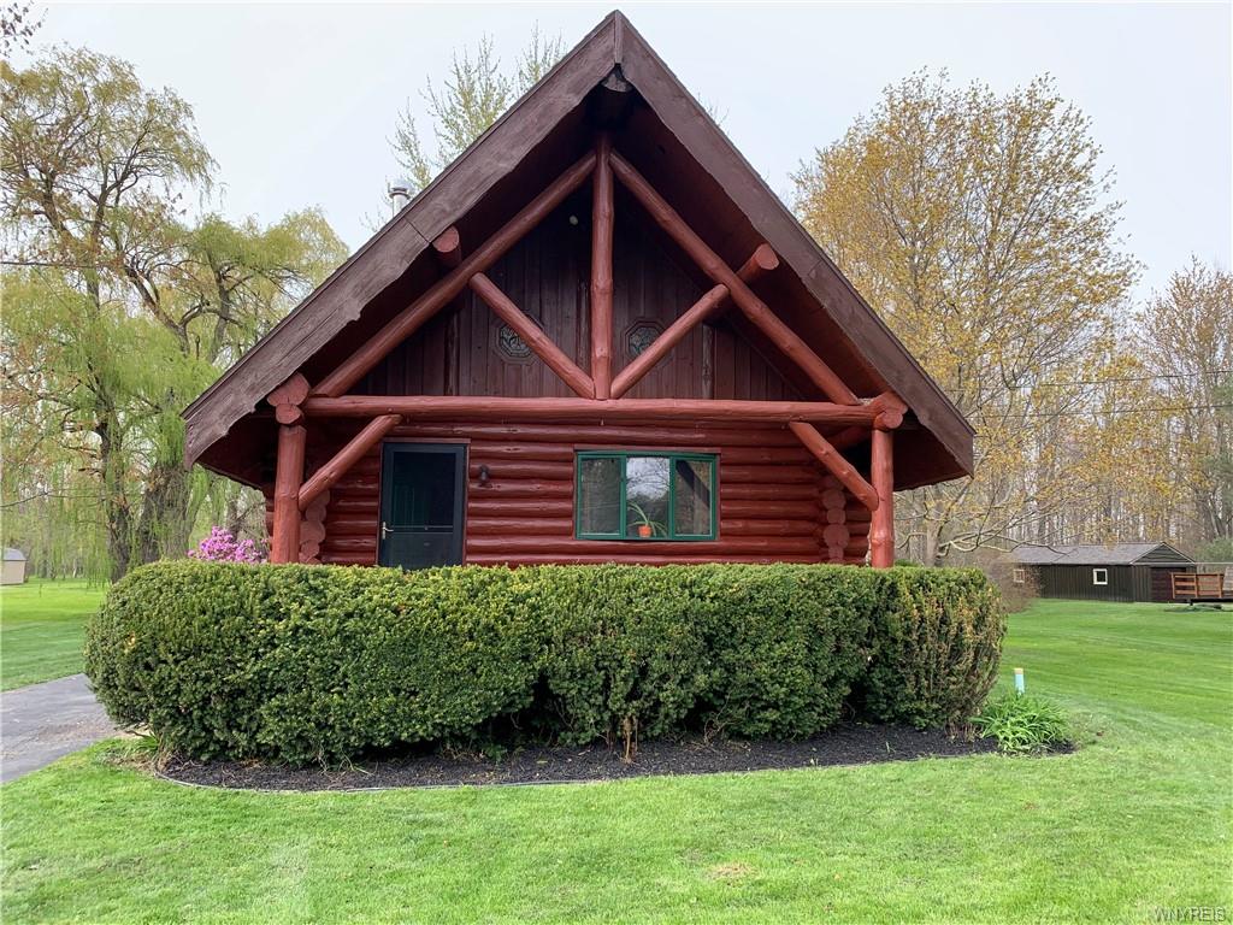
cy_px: 462
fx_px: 926
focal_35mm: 26
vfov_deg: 53.1
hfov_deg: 67.3
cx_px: 616
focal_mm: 4.25
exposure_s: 1/381
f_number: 1.8
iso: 25
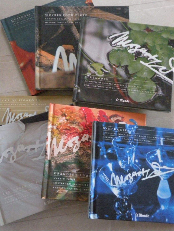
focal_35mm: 56
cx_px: 87
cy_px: 116
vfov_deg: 34.3
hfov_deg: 26.1
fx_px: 375
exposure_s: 1/6.6
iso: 800
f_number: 3.5
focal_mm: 9.8
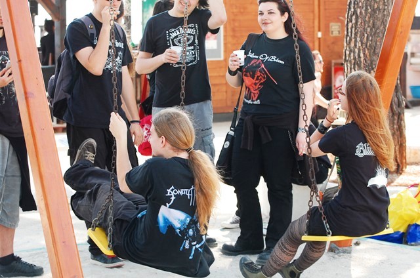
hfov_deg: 18.2
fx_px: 1310
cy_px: 139
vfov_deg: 12.1
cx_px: 210
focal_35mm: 112
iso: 400
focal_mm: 75
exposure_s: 1/250
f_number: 5
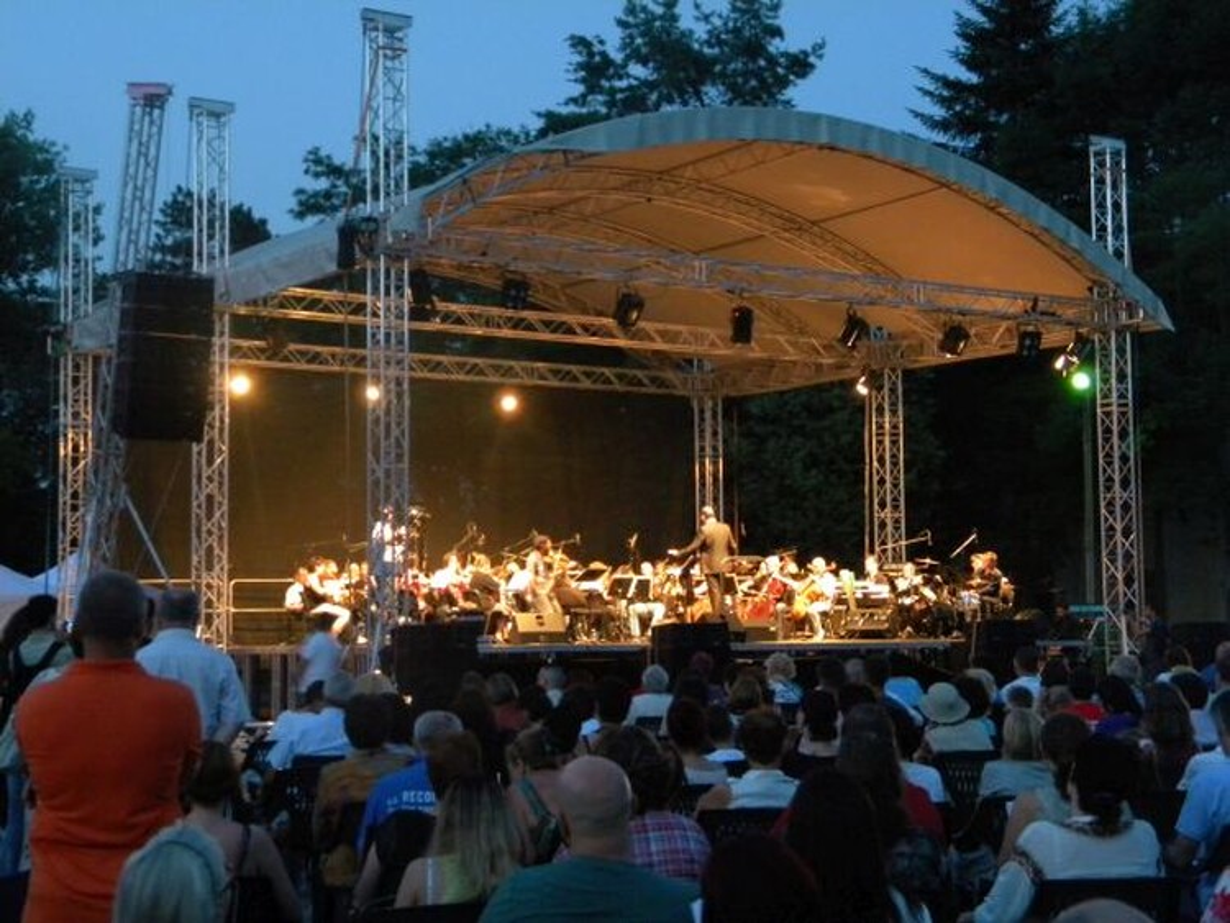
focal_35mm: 56
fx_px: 1990
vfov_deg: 26.1
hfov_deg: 34.3
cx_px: 615
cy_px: 462
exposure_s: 1/3.8
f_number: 4.1
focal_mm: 10.1
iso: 400
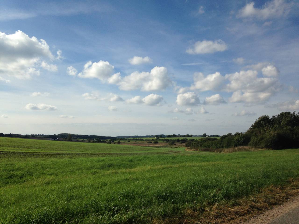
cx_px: 150
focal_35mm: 33
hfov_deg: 55.4
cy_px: 112
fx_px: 285
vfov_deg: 42.9
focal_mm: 4.12
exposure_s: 1/3390
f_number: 2.4
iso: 50
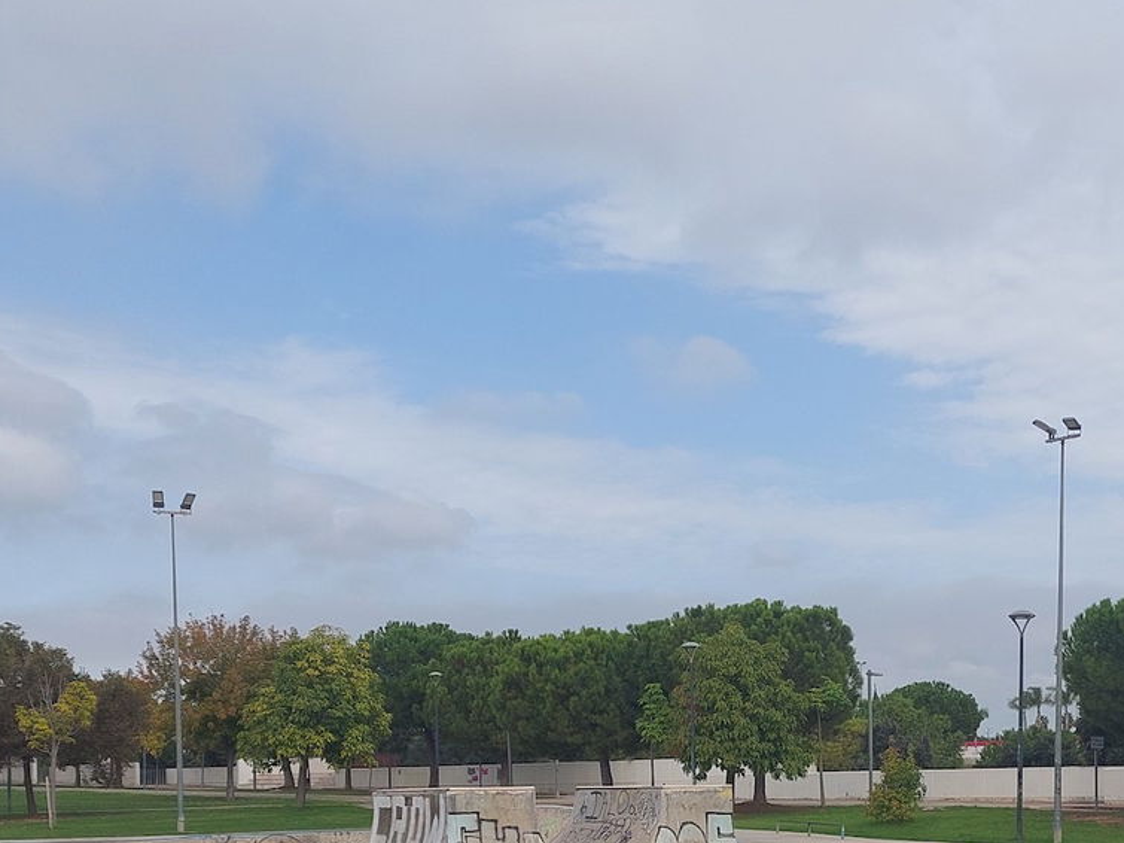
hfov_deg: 35.6
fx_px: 1721
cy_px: 783
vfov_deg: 26.5
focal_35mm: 53
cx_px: 798
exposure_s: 1/1648
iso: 40
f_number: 1.8
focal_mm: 5.23
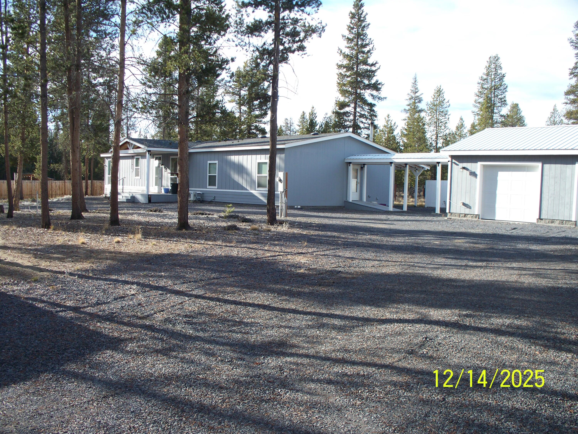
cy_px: 217
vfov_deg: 39.7
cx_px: 289
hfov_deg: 51.3
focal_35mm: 36
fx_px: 601
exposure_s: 1/400
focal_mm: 7.54
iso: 64
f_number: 2.8
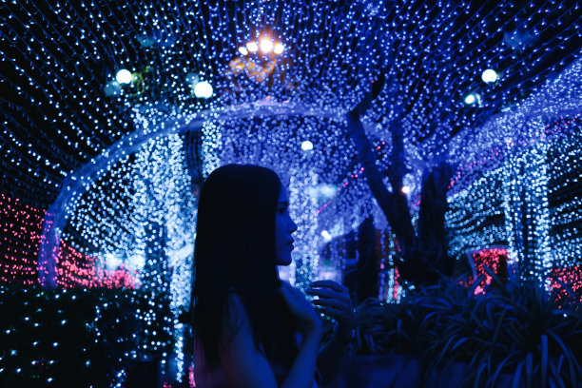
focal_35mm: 41
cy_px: 194
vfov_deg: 32.6
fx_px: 663
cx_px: 291
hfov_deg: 47.4
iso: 200
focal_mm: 27
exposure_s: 1/60
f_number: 2.8
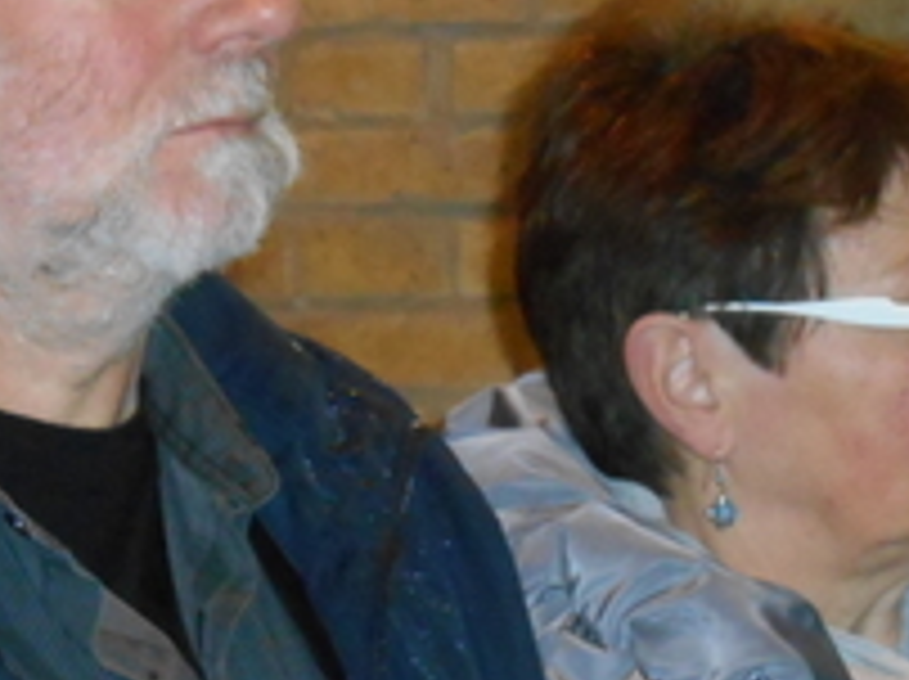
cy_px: 207
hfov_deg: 9.5
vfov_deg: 7.1
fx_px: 5456
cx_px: 536
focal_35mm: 208
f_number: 4.5
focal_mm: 12.5
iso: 720
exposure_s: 1/60
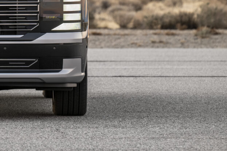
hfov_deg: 5.5
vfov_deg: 3.7
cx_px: -41
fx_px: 2332
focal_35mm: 370
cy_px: -12
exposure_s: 1/8
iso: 64
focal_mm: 150
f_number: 5
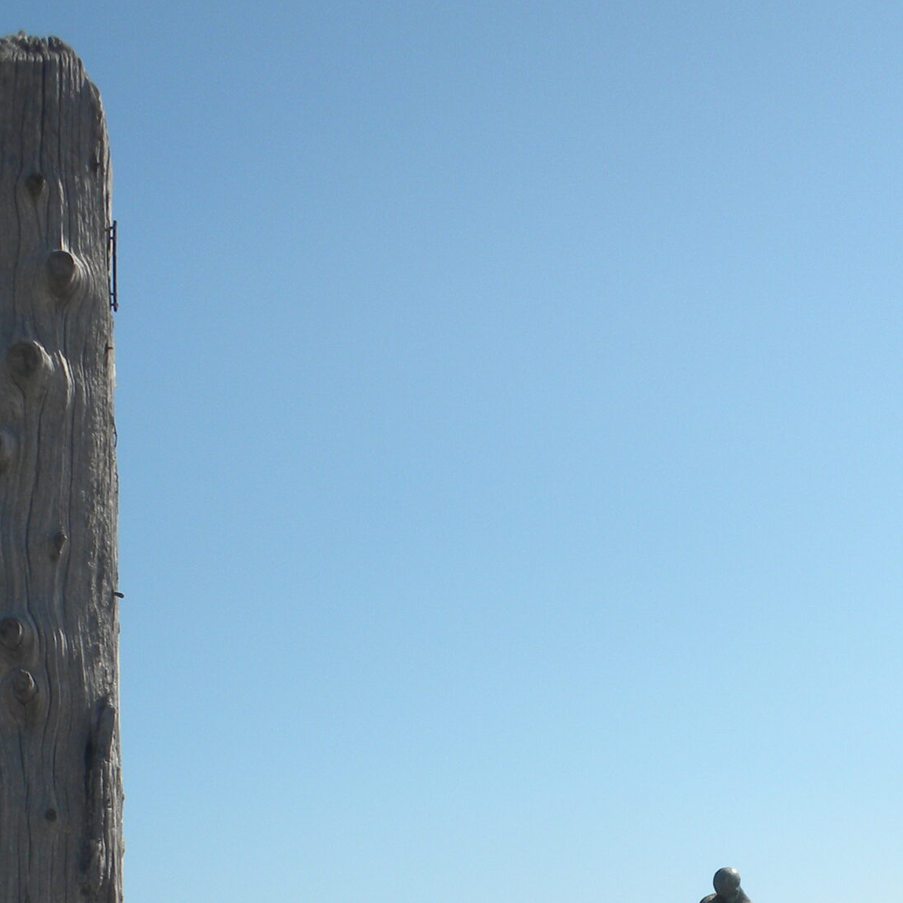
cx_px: 449
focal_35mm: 77
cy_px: 940
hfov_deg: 22.5
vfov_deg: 21.5
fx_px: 2273
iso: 64
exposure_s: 1/135
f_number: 10
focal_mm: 6.6
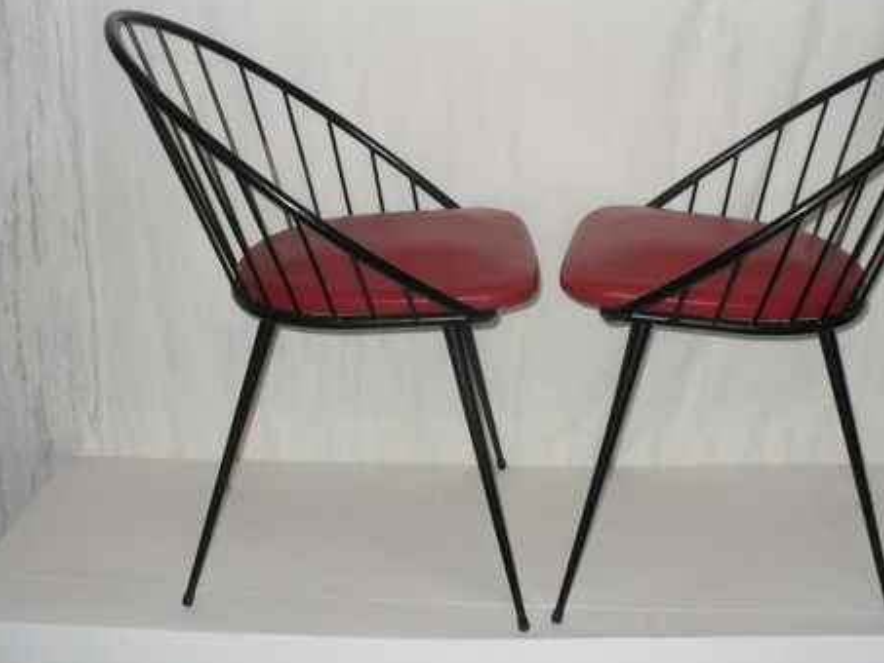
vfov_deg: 29.6
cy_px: 257
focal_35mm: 49
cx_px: 533
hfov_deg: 38.7
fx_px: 1252
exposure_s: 1/30
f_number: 2.8
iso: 250
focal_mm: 6.1
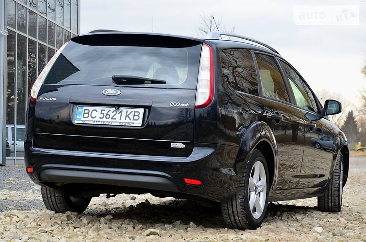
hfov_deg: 19.5
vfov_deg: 13.0
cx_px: 183
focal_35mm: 105
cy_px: 121
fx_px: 1065
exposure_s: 1/40
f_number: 9
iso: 400
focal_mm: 70
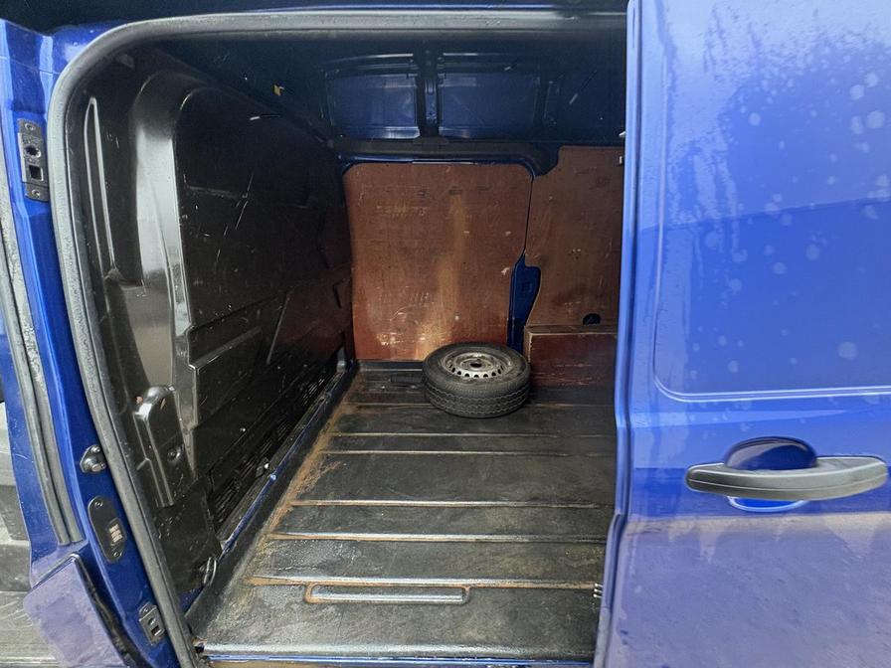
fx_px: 360
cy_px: 334
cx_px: 446
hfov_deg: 102.1
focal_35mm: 14
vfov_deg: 85.7
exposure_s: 1/60
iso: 250
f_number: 2.2
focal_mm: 2.22
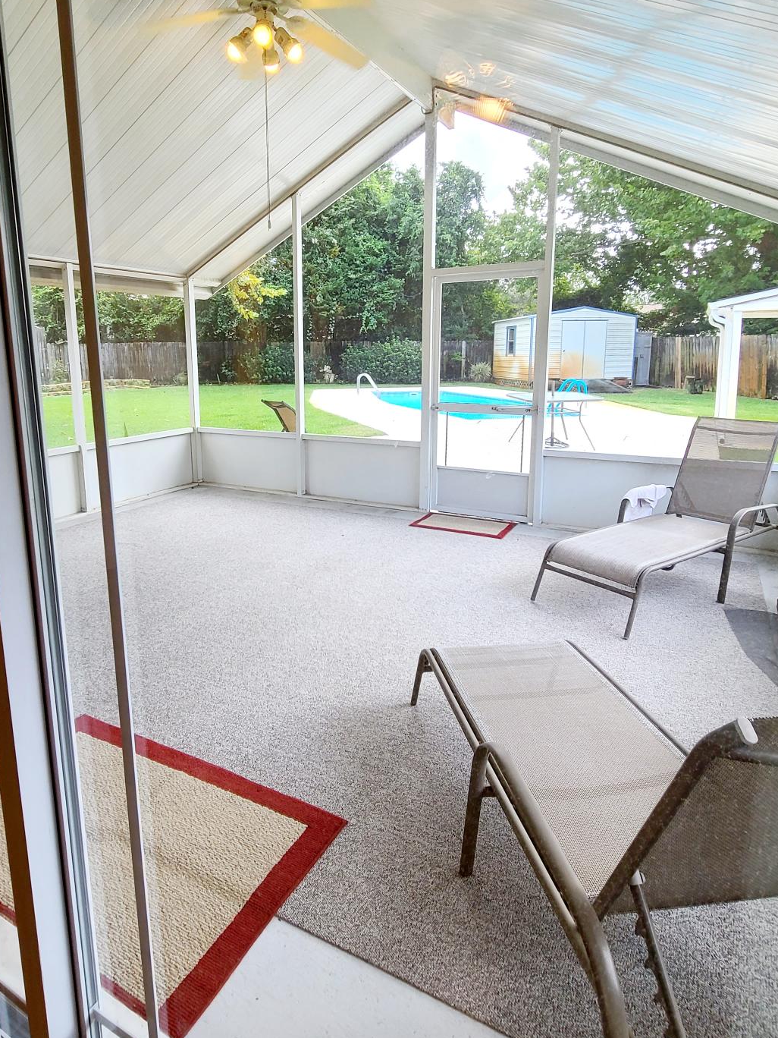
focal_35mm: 19
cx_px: 345
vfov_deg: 84.3
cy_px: 458
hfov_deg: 68.5
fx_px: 569
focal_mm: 2.2
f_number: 2.2
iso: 80
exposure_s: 1/119
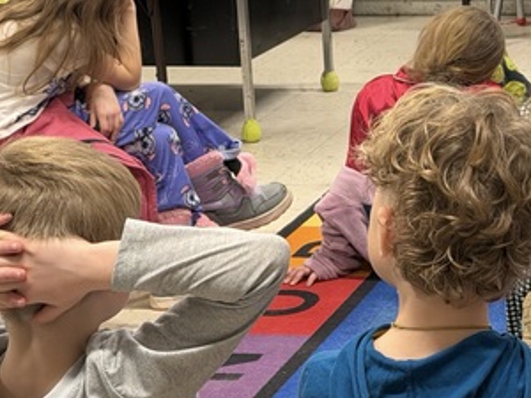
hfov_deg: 15.0
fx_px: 1963
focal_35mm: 128
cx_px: 581
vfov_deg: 11.5
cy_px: 35
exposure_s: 1/60
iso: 160
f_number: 1.78
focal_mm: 6.76
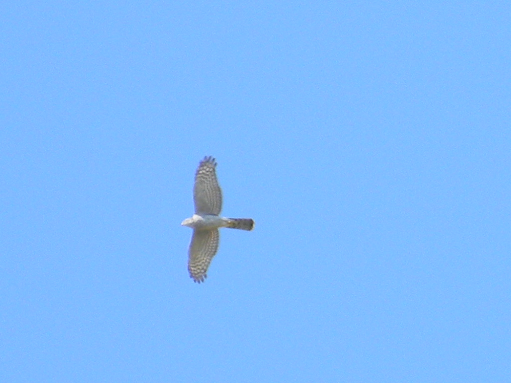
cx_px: 256
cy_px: 192
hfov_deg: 4.8
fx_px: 6111
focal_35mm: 414
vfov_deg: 3.6
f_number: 5.4
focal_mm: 75
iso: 80
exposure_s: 1/197
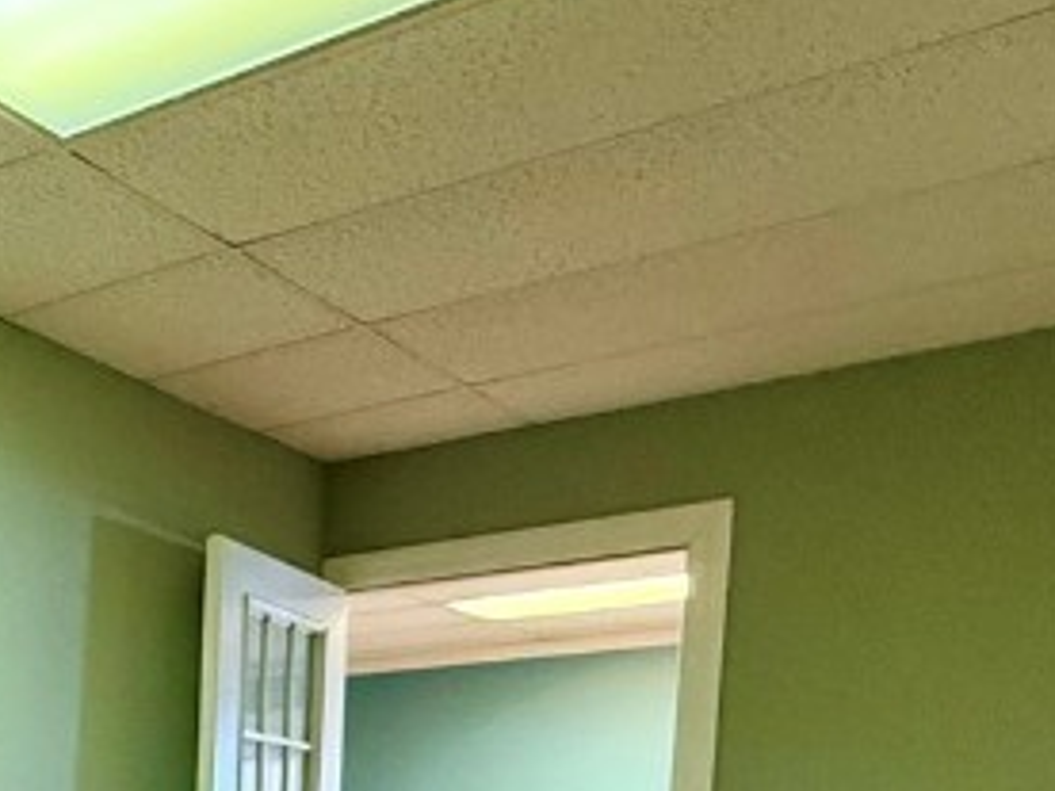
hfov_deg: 29.4
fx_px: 1585
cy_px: 1066
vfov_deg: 24.1
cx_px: -333
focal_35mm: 52
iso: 500
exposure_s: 1/60
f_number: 2.2
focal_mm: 2.22
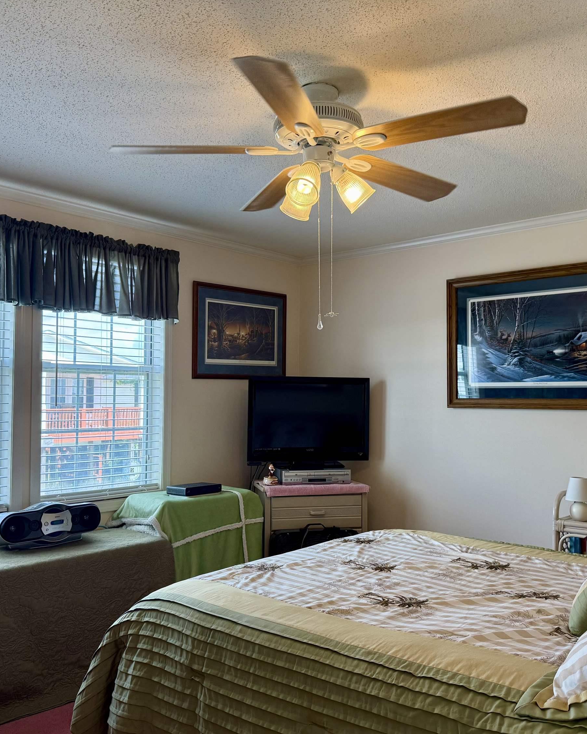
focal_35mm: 32
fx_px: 695
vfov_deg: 55.7
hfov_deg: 45.8
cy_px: 374
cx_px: 302
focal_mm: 6.76
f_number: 1.78
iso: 125
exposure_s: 1/237
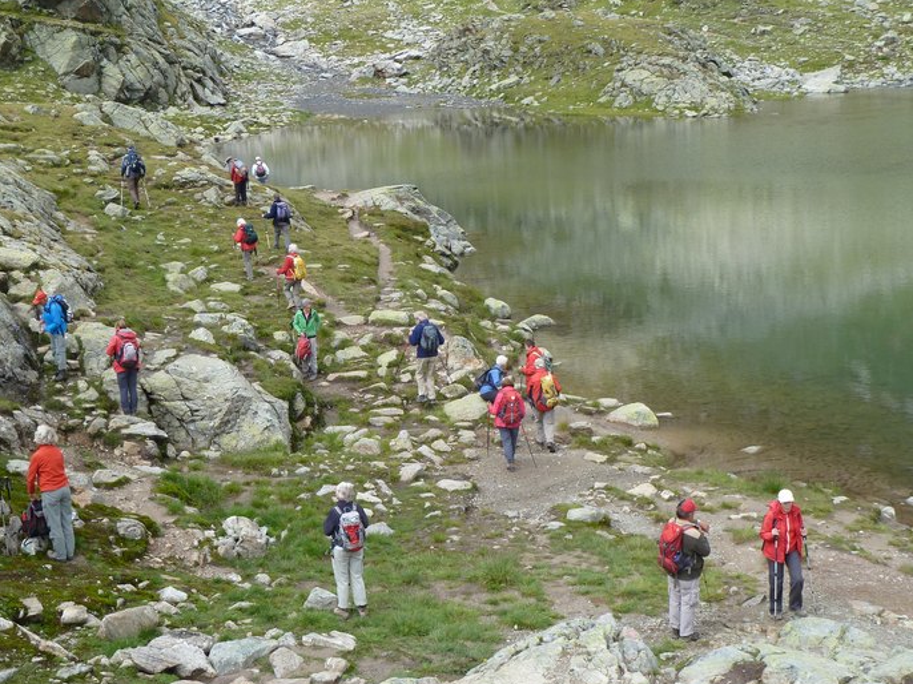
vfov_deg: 26.1
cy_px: 354
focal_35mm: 56
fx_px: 1476
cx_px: 402
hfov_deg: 34.3
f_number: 4
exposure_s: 1/250
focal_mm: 7.9
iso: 80
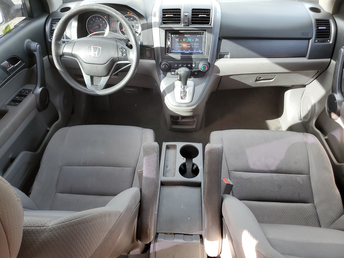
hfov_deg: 67.3
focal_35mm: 26
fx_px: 258
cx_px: 172
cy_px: 129
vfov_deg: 53.1
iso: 74
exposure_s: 1/120
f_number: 1.5
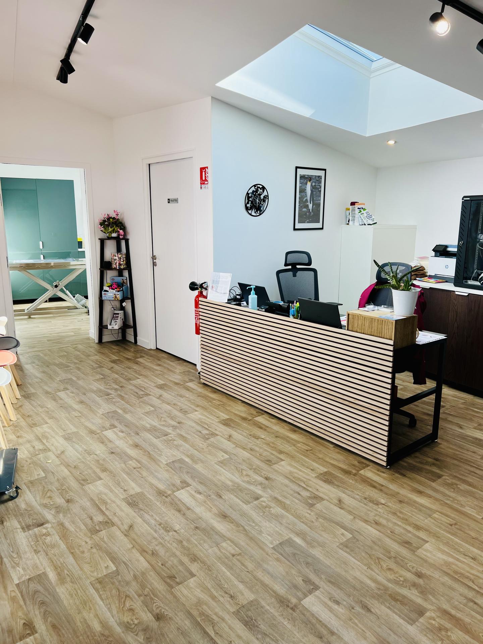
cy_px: 322
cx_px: 242
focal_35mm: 26
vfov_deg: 67.3
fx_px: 484
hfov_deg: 53.1
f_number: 1.5
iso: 50
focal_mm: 5.7
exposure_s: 1/302
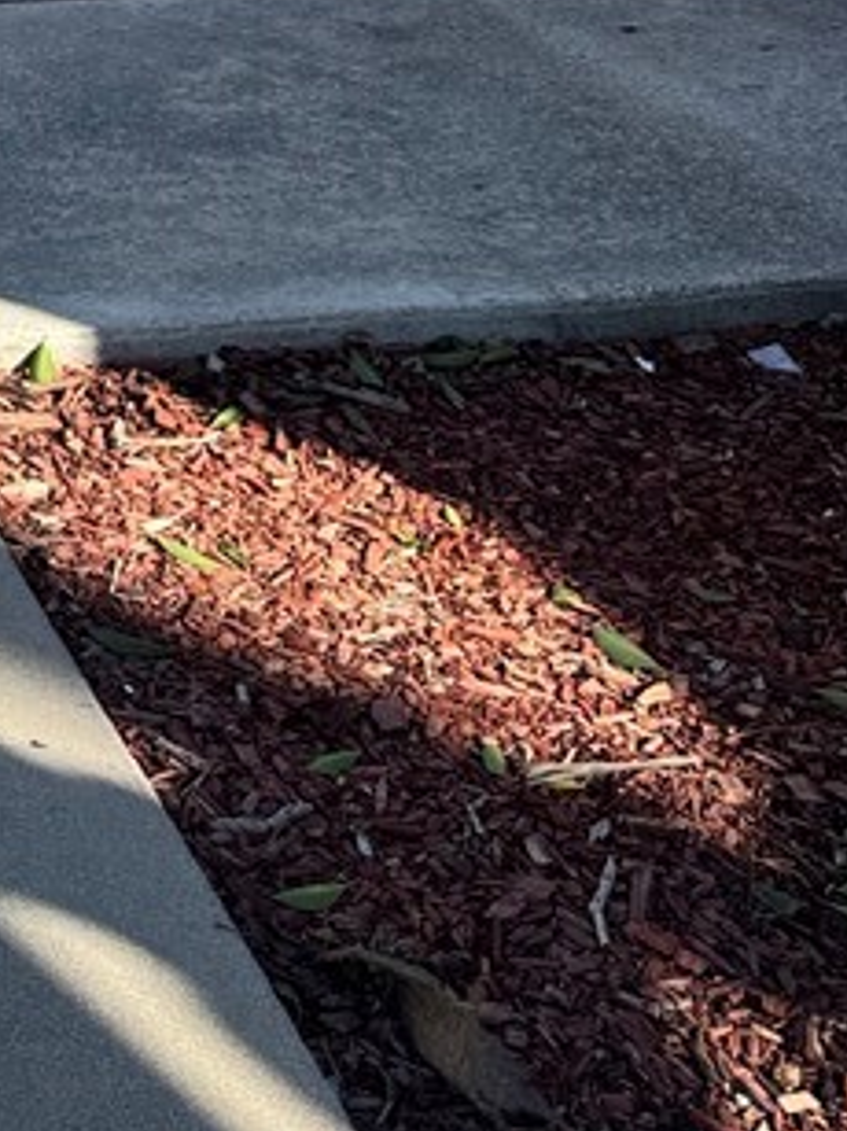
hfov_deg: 16.7
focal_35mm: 80
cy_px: -398
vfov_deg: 21.7
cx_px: -431
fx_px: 2612
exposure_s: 1/2174
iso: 80
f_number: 1.78
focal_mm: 6.76
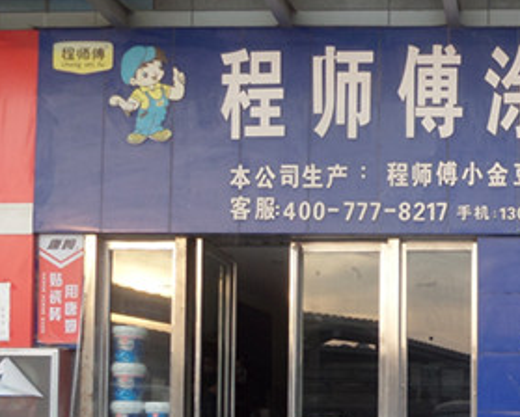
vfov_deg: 25.8
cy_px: 380
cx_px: 511
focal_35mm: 57
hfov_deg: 30.8
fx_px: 878
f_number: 3.2
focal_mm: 4
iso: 80
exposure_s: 1/45
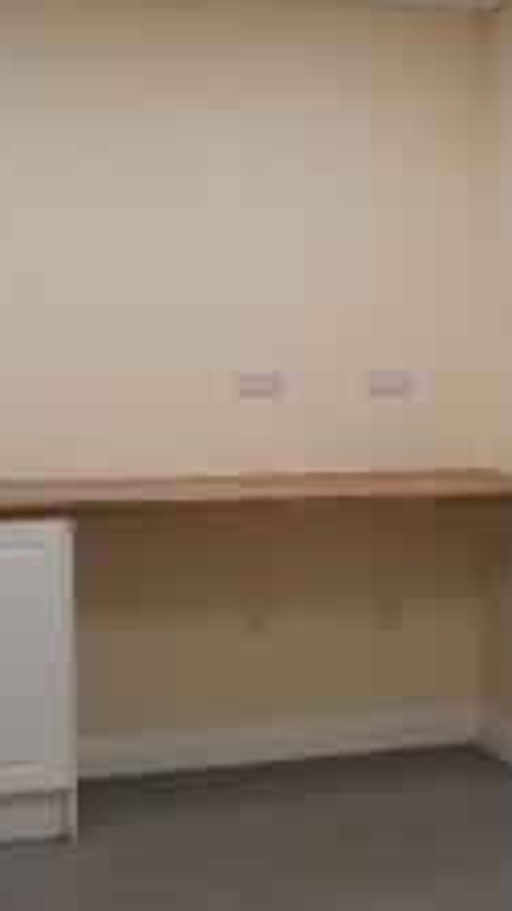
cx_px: 297
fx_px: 1448
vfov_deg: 34.9
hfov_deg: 20.0
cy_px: 494
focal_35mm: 60
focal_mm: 18
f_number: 4
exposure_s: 1/160
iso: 500
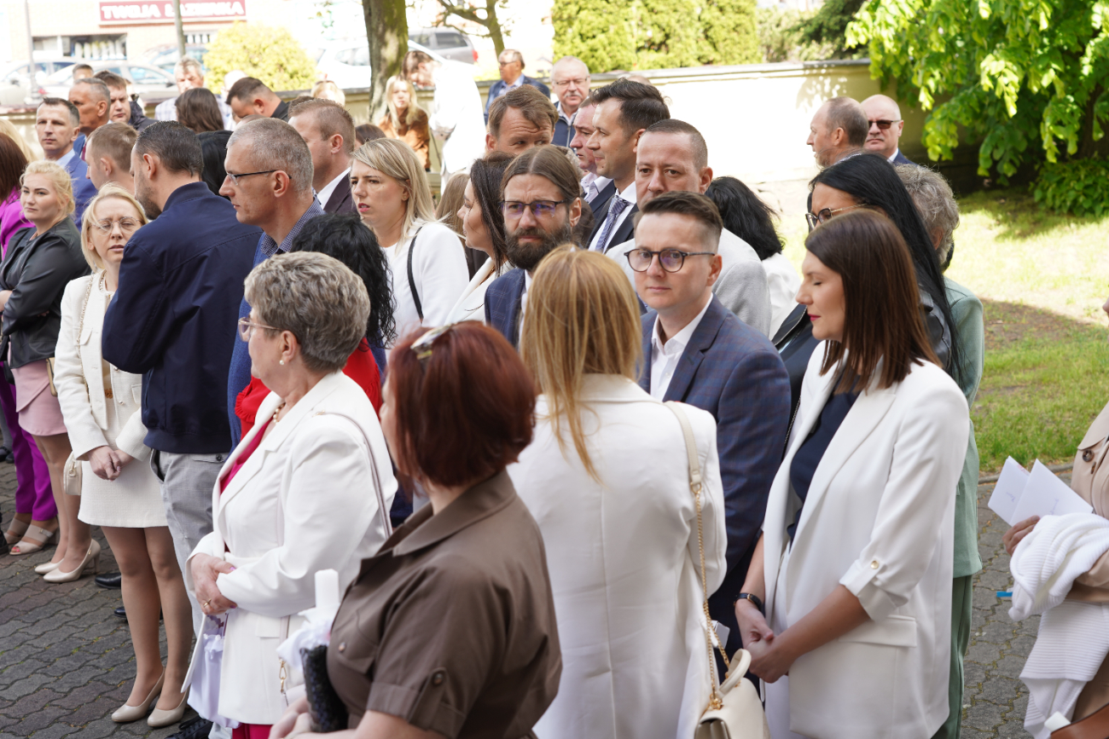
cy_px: 370
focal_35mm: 58
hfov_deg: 34.5
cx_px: 554
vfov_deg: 23.4
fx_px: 1787
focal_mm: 58
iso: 160
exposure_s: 1/100
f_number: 5.6
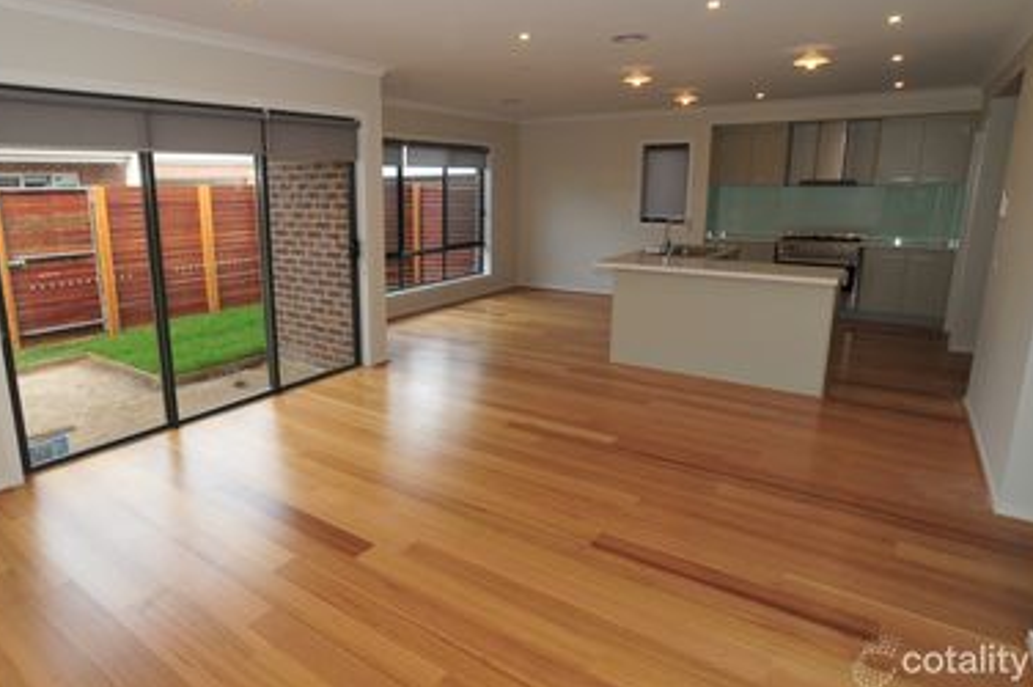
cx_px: 429
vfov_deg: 60.0
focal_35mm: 21
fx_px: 591
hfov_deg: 81.6
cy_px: 287
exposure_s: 1/60
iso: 400
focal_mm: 11
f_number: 10
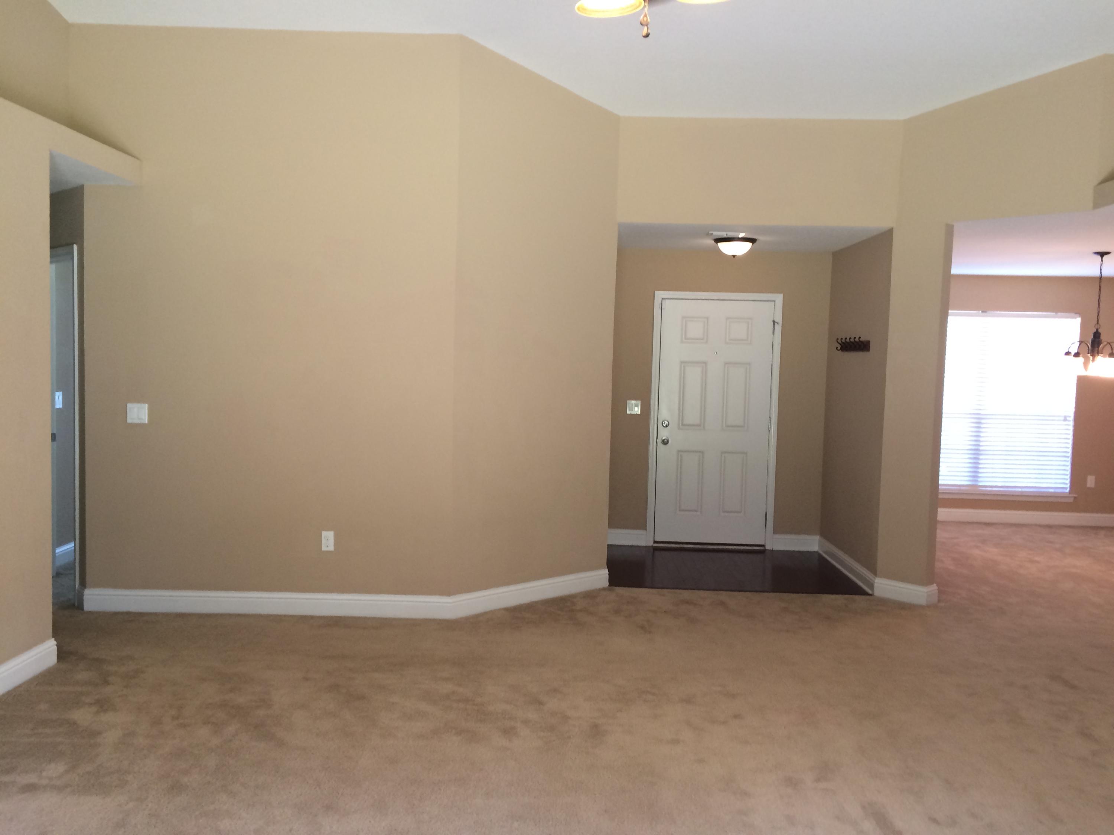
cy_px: 418
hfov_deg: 61.7
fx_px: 933
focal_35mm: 29
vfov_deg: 48.2
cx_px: 557
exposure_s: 1/30
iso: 80
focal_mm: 4.15
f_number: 2.2
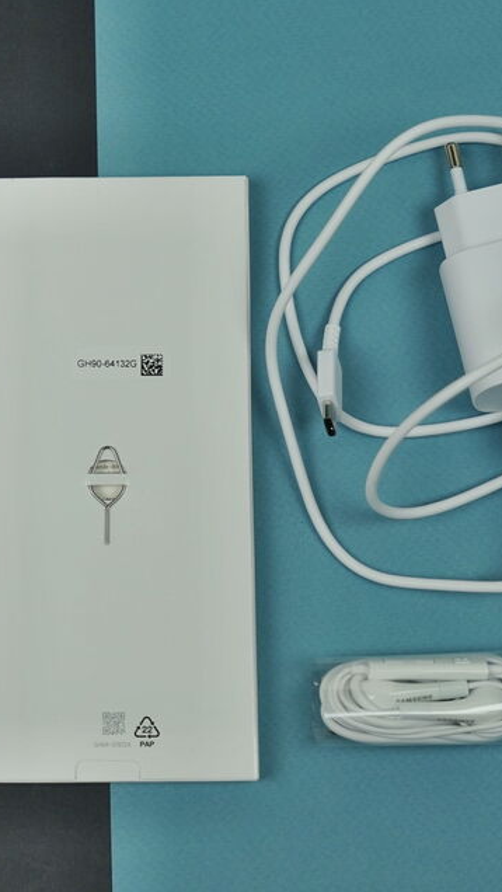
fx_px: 1798
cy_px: 445
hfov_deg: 15.8
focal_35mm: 76
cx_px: 120
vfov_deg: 27.9
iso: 250
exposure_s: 1/160
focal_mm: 48
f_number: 5.6
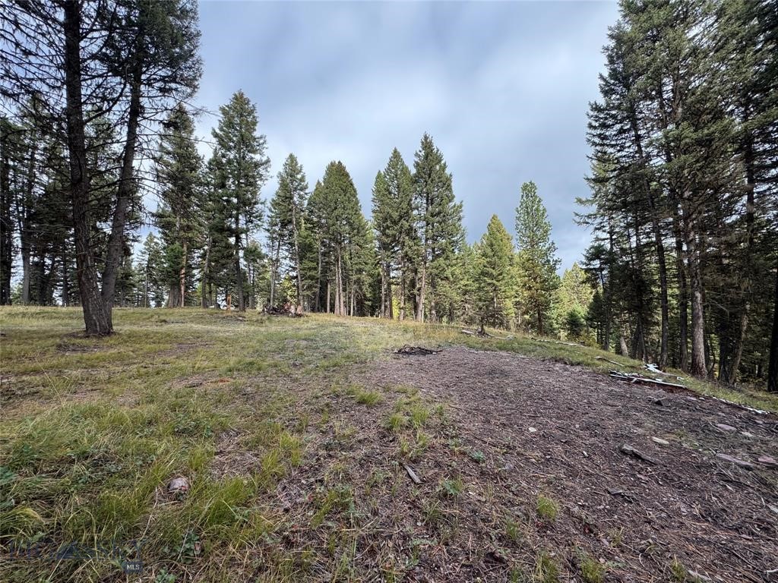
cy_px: 292
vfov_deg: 85.7
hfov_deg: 102.1
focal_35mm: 14
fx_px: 315
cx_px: 389
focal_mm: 2.22
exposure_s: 1/495
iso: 40
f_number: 2.2
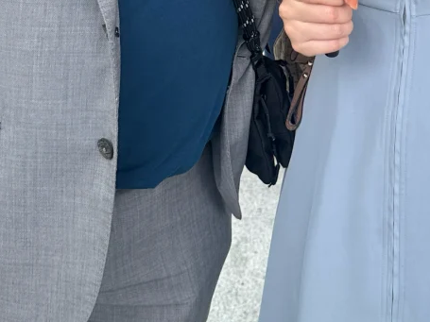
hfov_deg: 25.6
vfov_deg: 17.1
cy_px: -189
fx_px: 944
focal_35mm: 76
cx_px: 257
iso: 80
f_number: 1.78
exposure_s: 1/541
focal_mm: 6.86
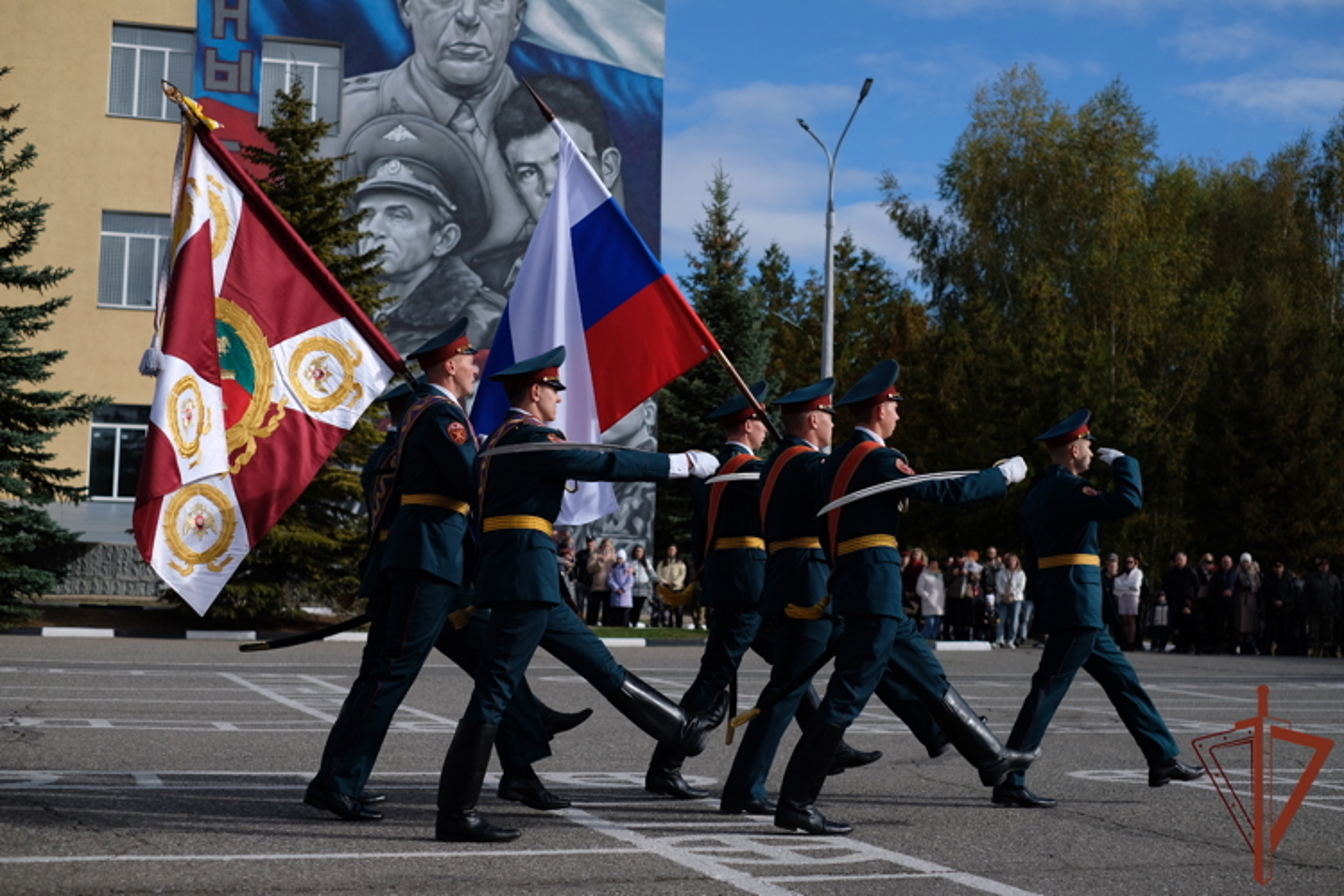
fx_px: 1979
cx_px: 672
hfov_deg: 37.5
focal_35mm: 53
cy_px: 448
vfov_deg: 25.5
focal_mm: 35
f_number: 2.8
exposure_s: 1/4000
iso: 200
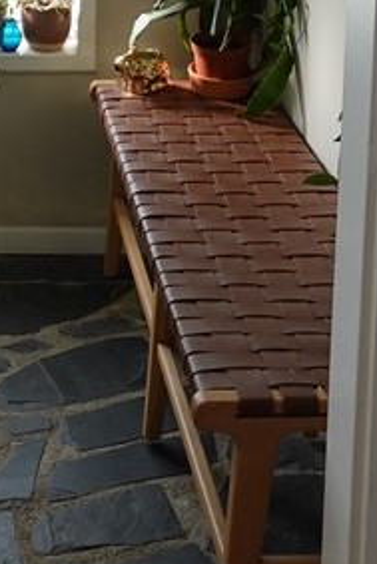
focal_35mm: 92
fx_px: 1443
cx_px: 44
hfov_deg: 14.7
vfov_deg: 20.3
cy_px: -163
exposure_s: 1/80
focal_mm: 9.4
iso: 125
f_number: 3.2
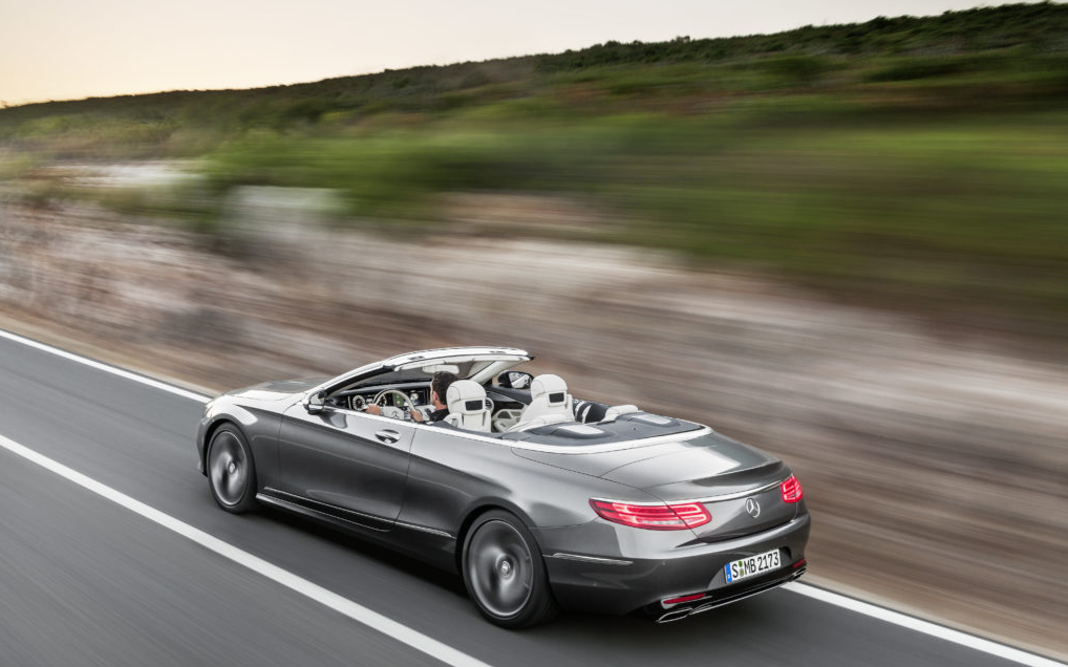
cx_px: 534
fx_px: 1193
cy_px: 347
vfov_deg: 31.2
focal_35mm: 41
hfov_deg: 48.2
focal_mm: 40
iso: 100
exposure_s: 4
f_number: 14
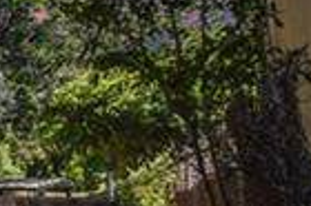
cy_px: 91
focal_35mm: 110
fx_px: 949
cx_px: -658
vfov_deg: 12.4
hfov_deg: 10.9
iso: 220
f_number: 8
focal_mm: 10
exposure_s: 1/250
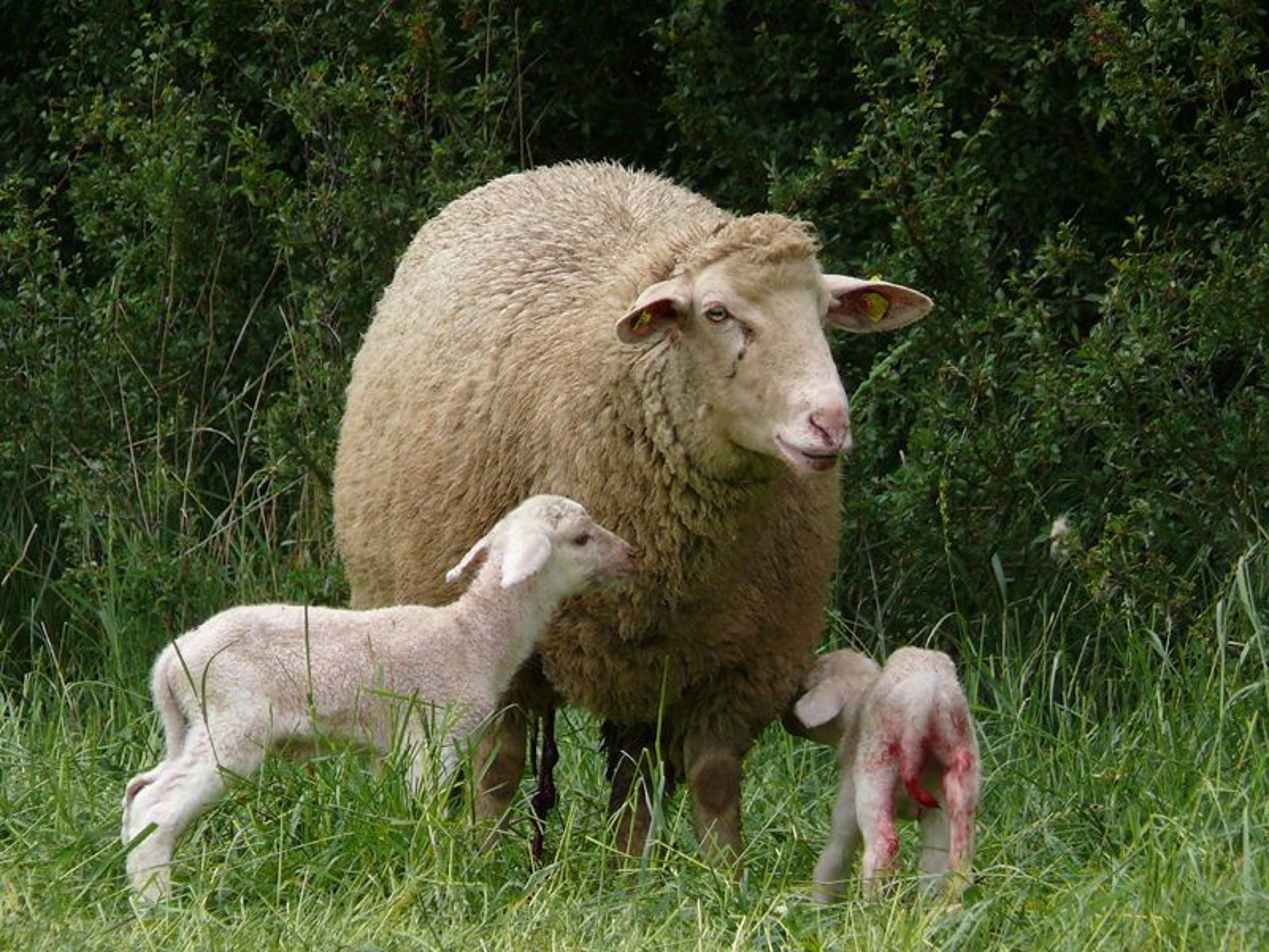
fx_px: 19686
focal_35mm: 537
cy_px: 476
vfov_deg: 2.8
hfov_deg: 3.7
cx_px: 634
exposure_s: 1/200
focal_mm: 79.7
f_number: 5
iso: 100
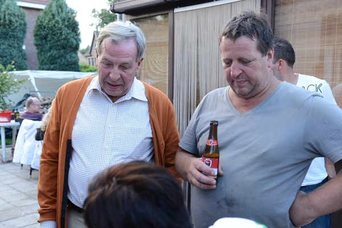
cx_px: 171
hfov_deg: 46.4
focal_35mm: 42
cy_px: 114
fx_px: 399
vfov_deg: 31.9
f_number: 5.6
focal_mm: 42
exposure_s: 1/125
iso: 1250
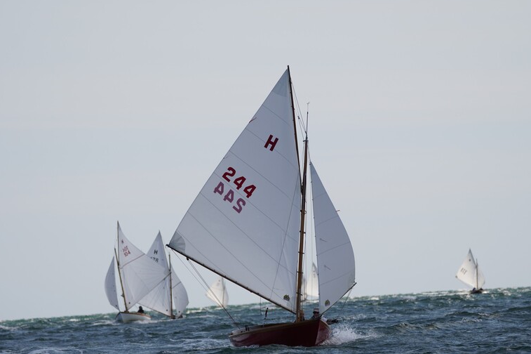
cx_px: 264
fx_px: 5168
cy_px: 172
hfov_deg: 5.9
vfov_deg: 3.9
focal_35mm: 351
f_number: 5.6
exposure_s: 1/1250
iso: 125
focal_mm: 221
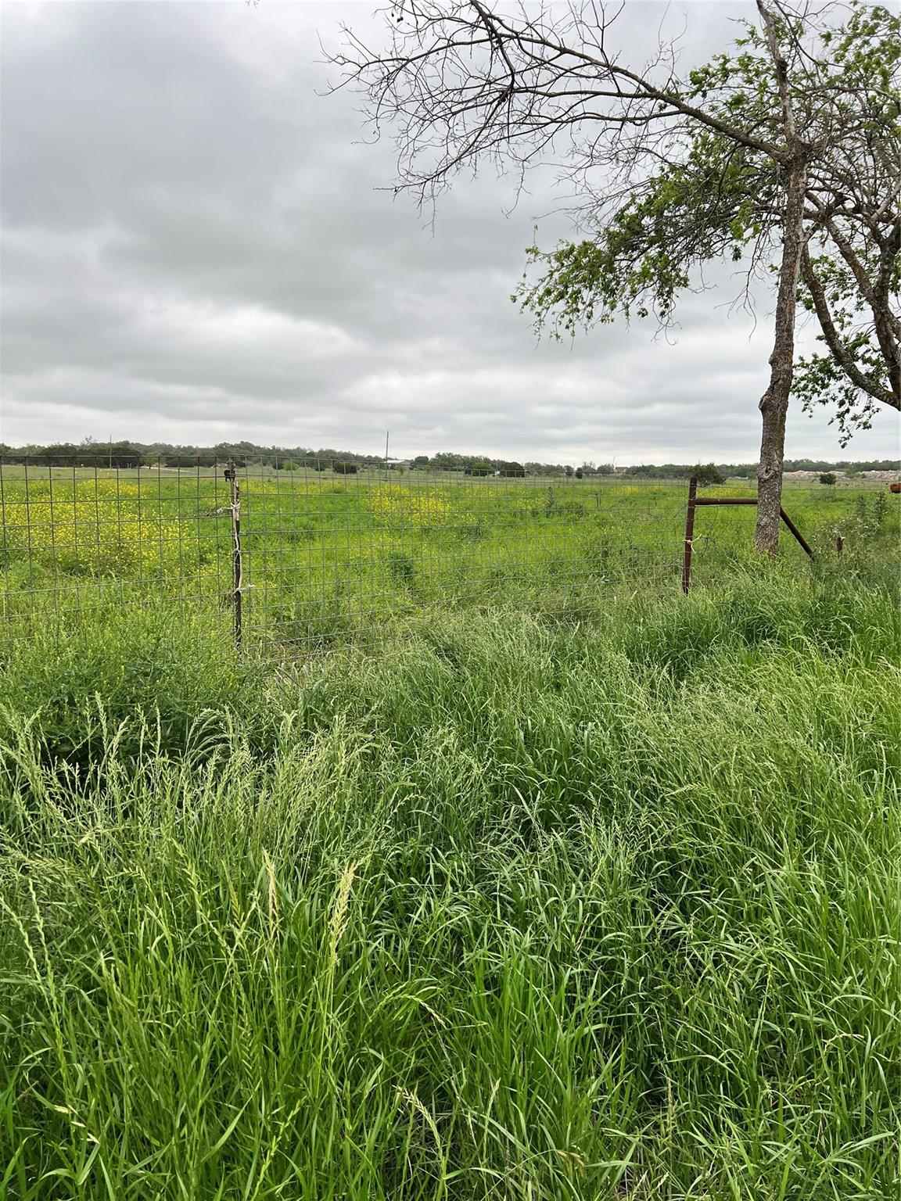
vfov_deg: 67.3
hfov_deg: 53.1
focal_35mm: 26
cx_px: 450
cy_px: 600
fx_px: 902
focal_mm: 5.7
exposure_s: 1/873
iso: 50
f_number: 1.5
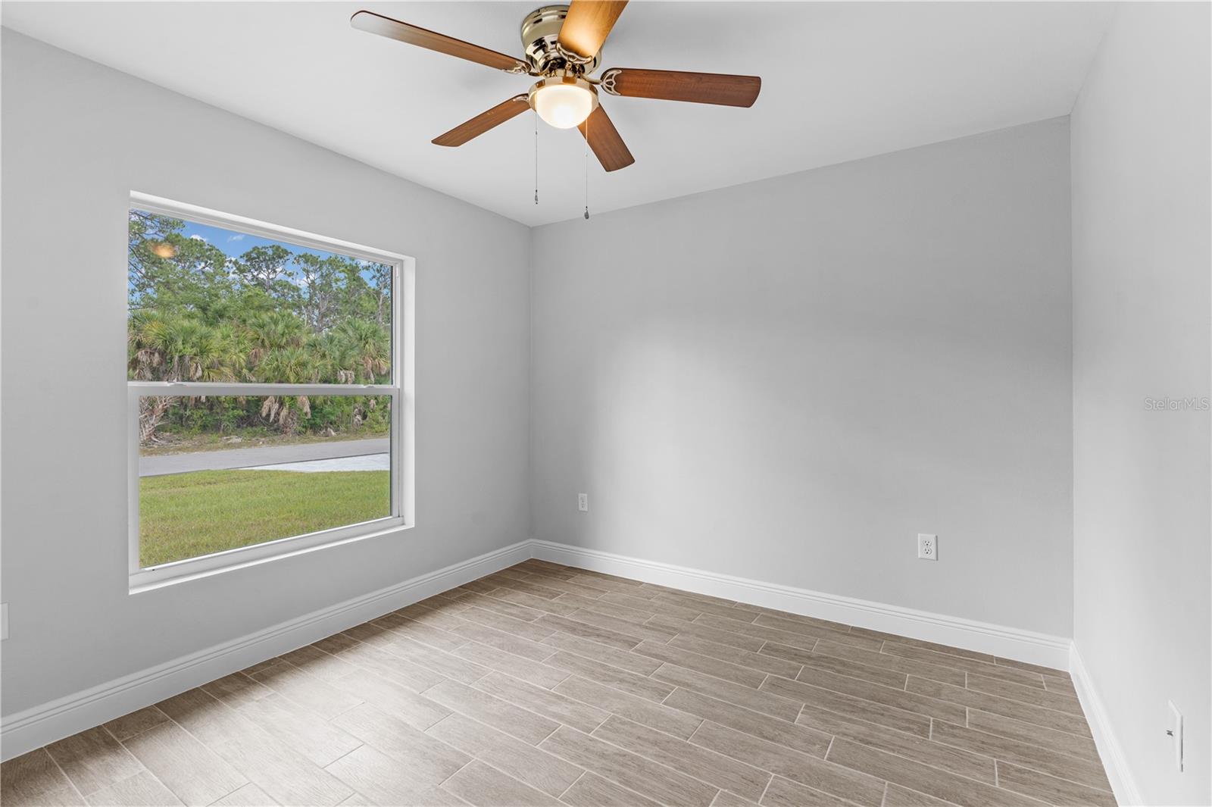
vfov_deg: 73.7
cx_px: 606
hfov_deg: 96.8
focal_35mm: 16
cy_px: 404
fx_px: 538
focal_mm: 16
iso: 50
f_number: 7.1
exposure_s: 1.6
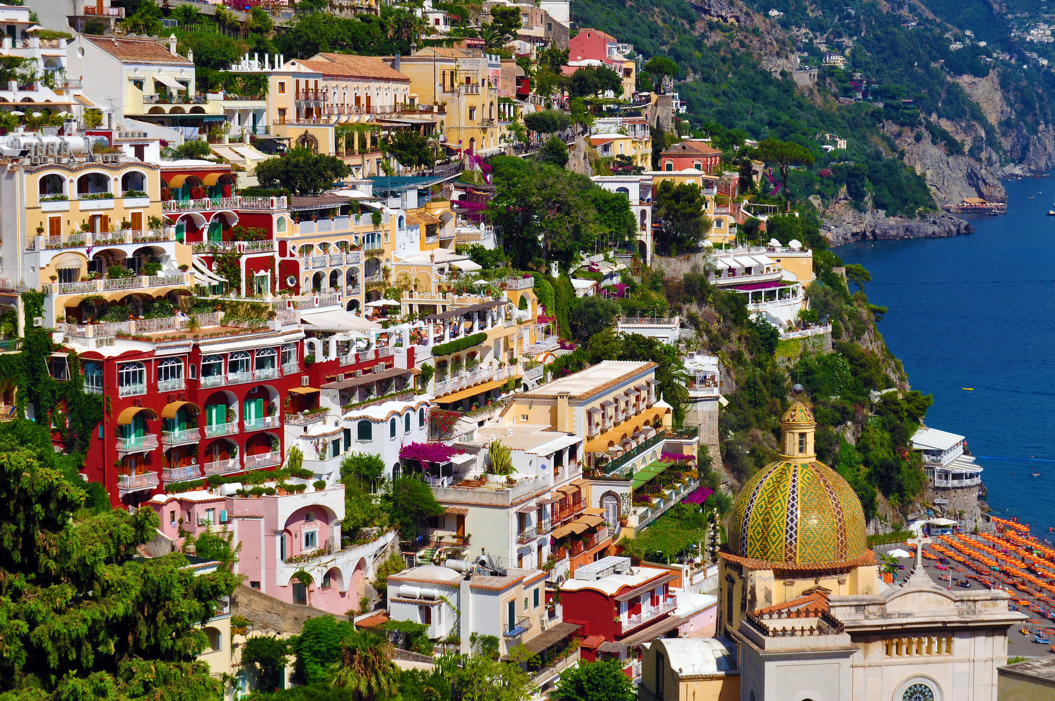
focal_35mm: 82
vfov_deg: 16.5
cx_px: 528
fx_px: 2415
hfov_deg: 24.6
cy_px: 350
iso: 100
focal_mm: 55
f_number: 10
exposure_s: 1/320
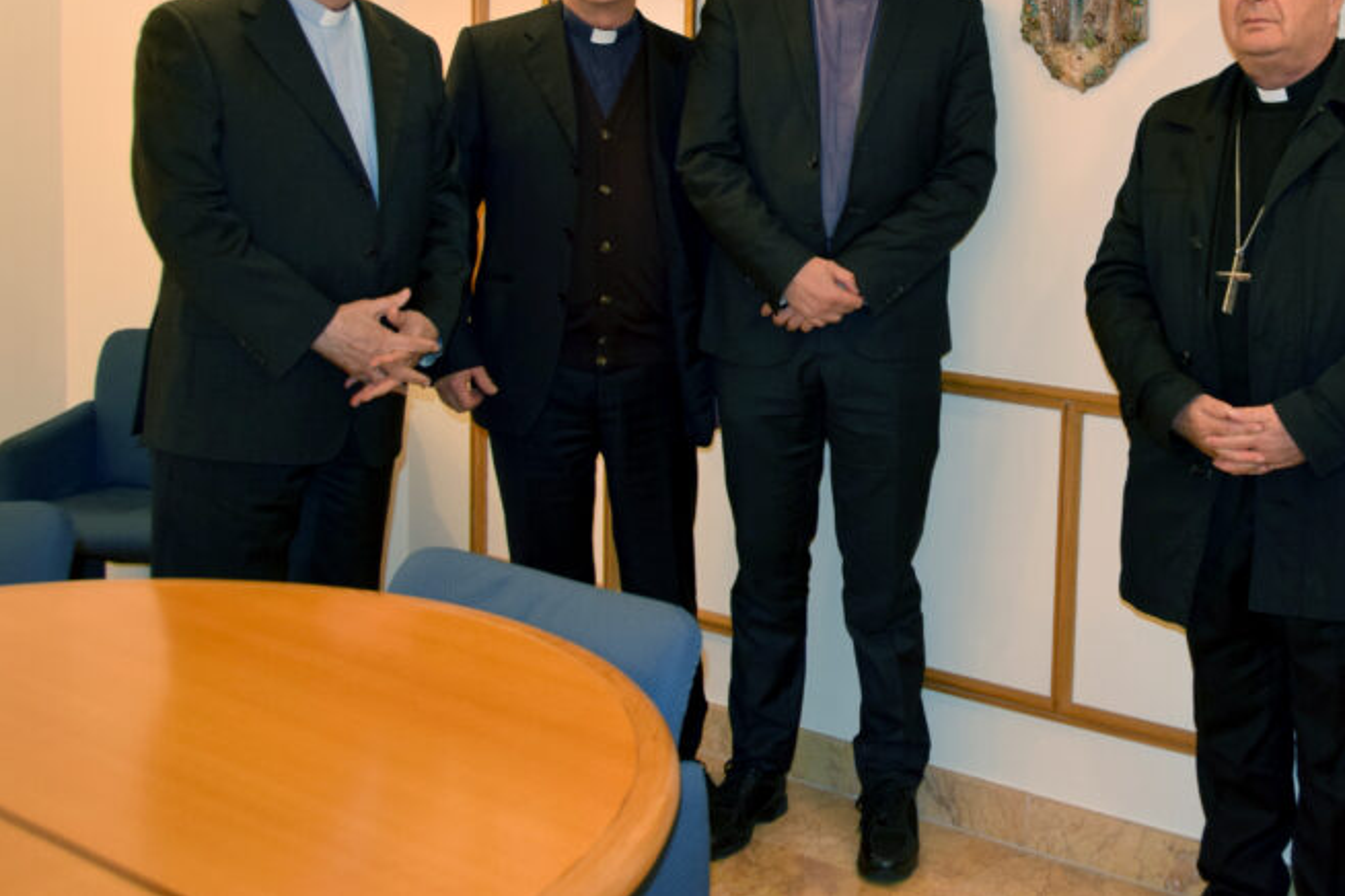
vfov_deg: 28.1
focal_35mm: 47
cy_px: 196
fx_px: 1756
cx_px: 1018
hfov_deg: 40.7
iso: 800
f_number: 4.5
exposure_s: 1/80
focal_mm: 20
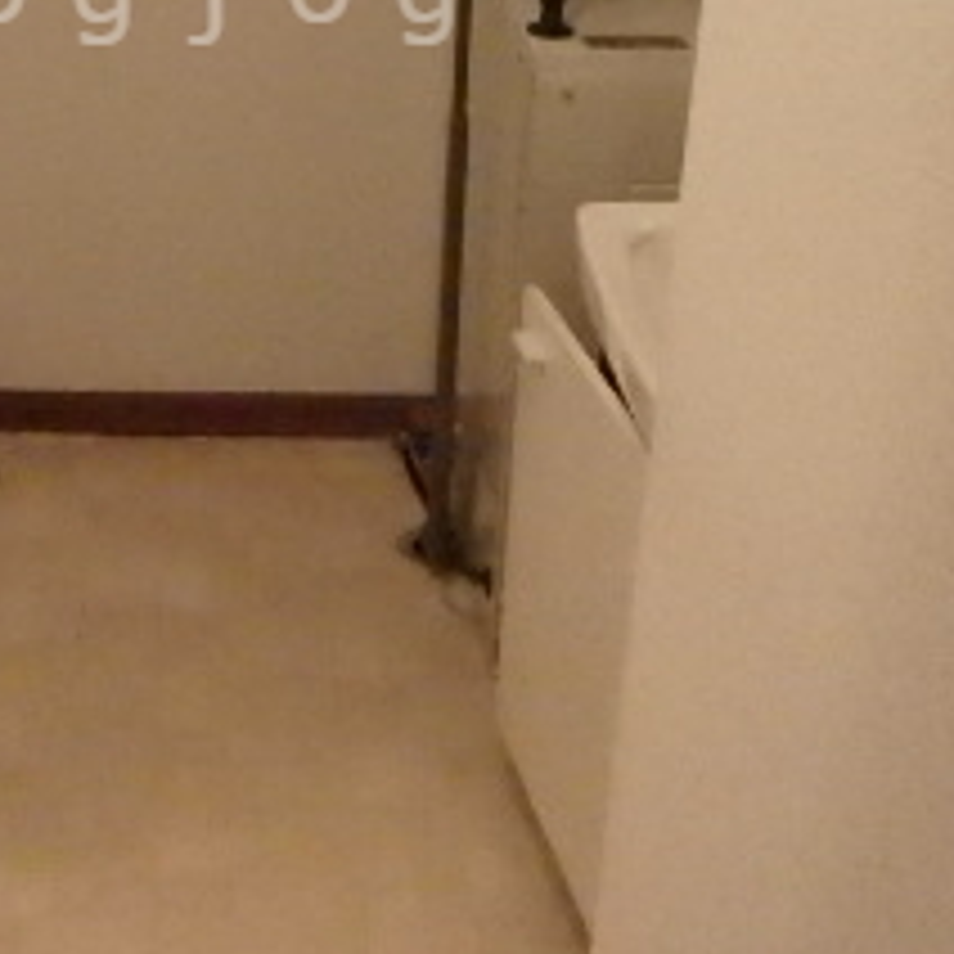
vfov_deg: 28.6
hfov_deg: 29.7
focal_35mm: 56
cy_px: -9
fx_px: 1746
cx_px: 171
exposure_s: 1/160
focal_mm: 3.7
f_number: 3.5
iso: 3200
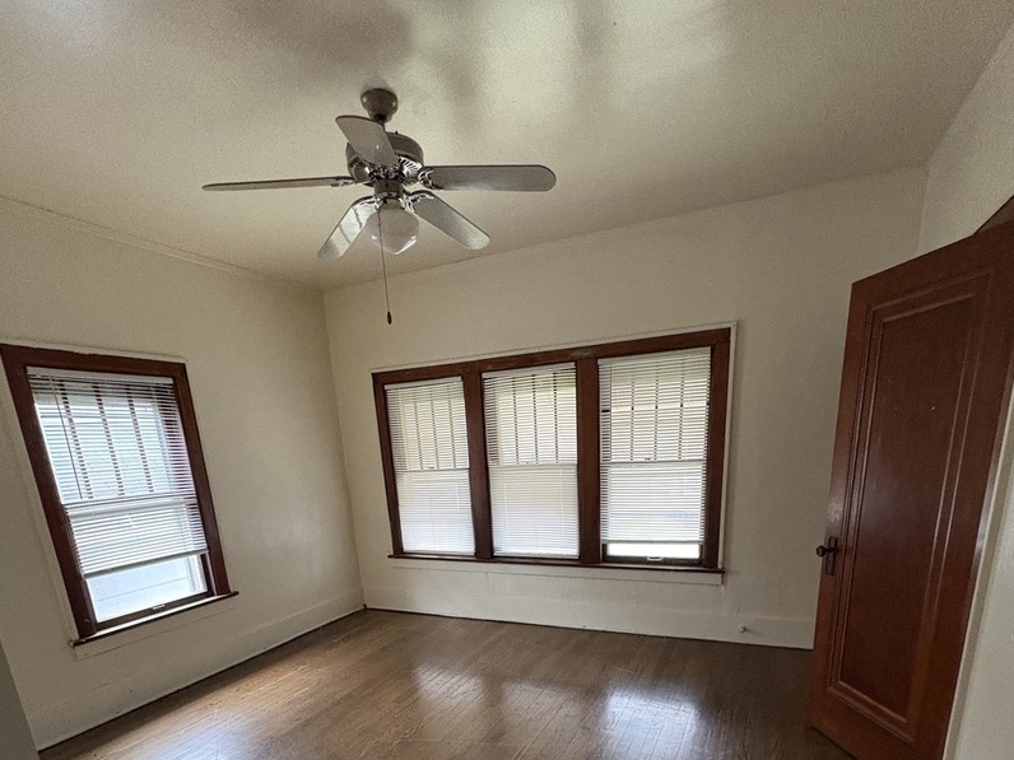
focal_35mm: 19
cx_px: 508
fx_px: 557
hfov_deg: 84.7
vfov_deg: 63.2
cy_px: 600
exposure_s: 1/60
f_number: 2.2
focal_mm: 2.22
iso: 500
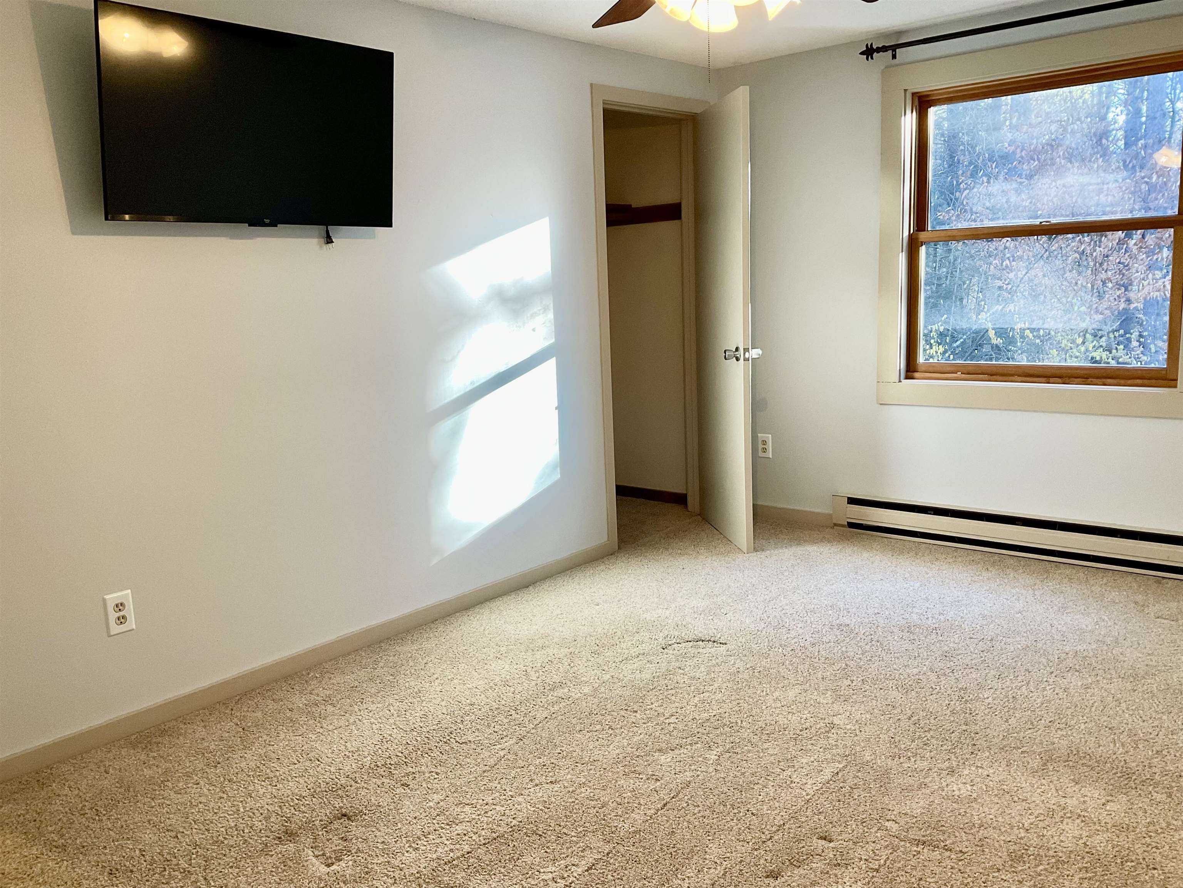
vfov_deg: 48.2
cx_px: 592
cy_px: 444
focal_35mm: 29
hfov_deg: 61.7
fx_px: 991
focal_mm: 3
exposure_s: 1/60
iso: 80
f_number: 1.8
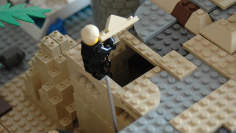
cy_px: 64
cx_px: 114
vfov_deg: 10.3
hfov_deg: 18.2
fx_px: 738
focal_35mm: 118
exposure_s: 1/30
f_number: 5.3
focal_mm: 70
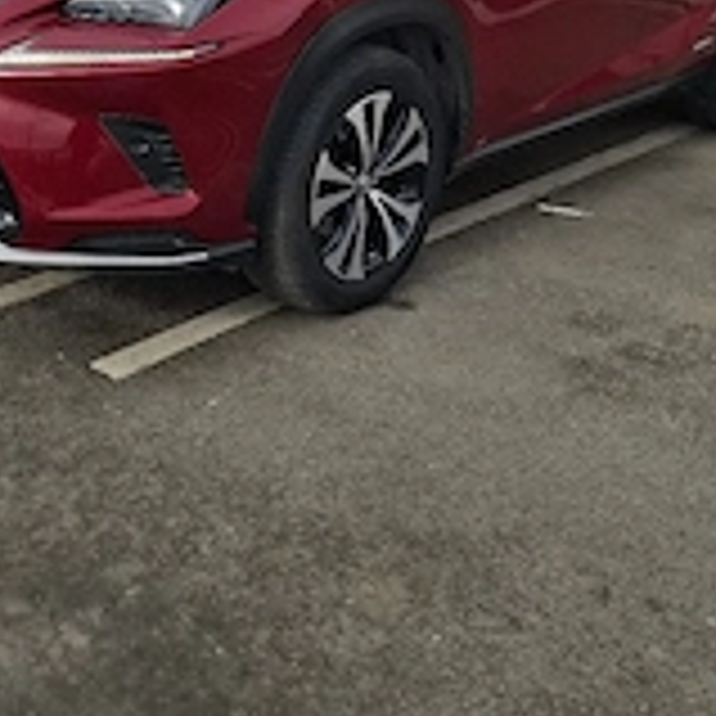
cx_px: 203
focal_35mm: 51
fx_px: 1193
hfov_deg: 32.9
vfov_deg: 30.5
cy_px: -32
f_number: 1.8
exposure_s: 1/1429
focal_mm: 5.54
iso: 50
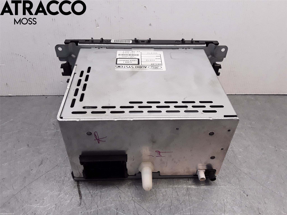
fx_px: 232
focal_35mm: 28
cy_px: 108
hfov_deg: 63.4
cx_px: 144
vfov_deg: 49.7
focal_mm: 2.91
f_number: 1.9
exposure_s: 1/191
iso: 100
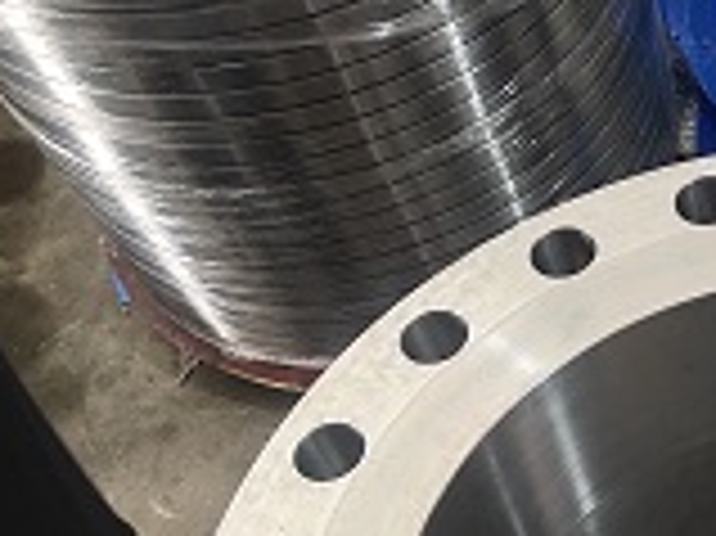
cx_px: 838
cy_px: 649
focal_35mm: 73
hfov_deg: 24.4
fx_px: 1509
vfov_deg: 19.0
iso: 205
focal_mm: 4.27
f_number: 1.8
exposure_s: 1/50
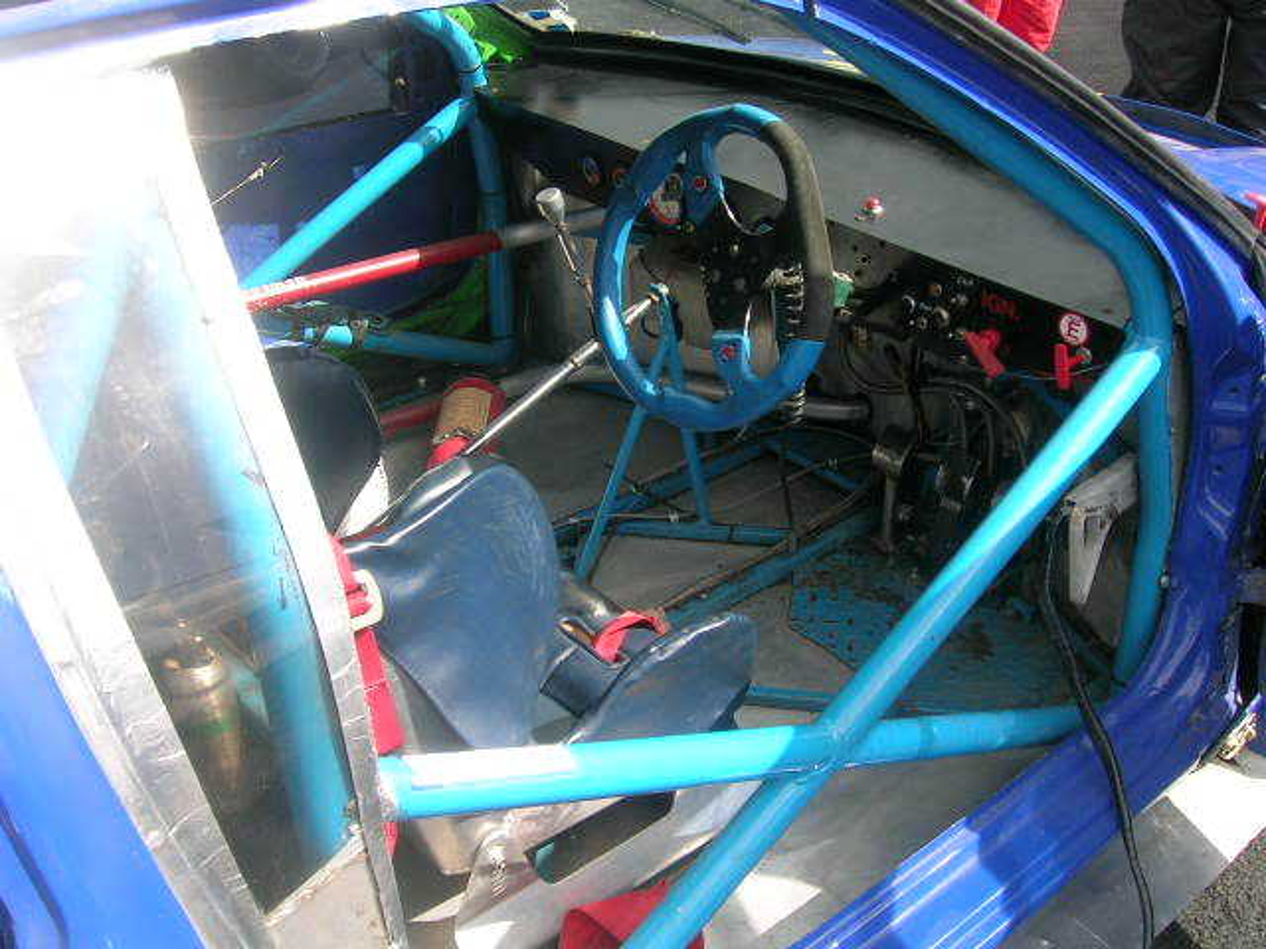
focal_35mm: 35
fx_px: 1280
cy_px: 474
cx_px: 633
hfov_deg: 52.6
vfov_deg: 40.7
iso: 50
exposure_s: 1/190
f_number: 4.8
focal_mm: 5.4
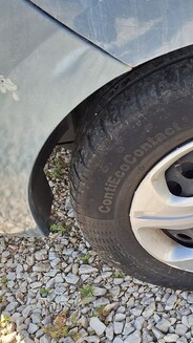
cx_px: 250
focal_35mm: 46
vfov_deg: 44.6
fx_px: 418
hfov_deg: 23.1
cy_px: 172
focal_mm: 5.54
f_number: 1.8
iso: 40
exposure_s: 1/1060
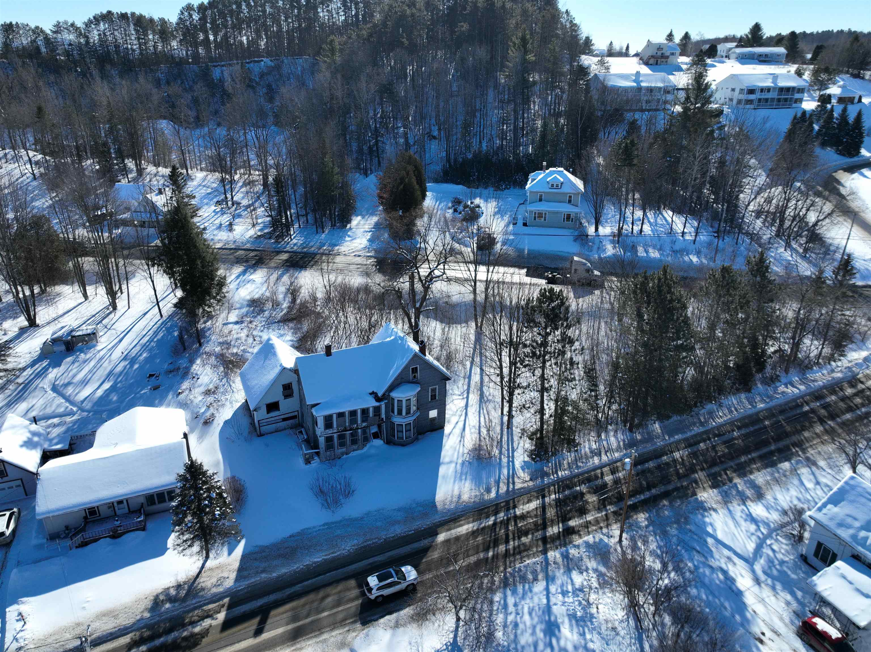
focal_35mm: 24
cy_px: 326
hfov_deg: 71.6
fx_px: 604
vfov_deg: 56.8
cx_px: 436
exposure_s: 1/2500
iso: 130
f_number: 2.8
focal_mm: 12.29
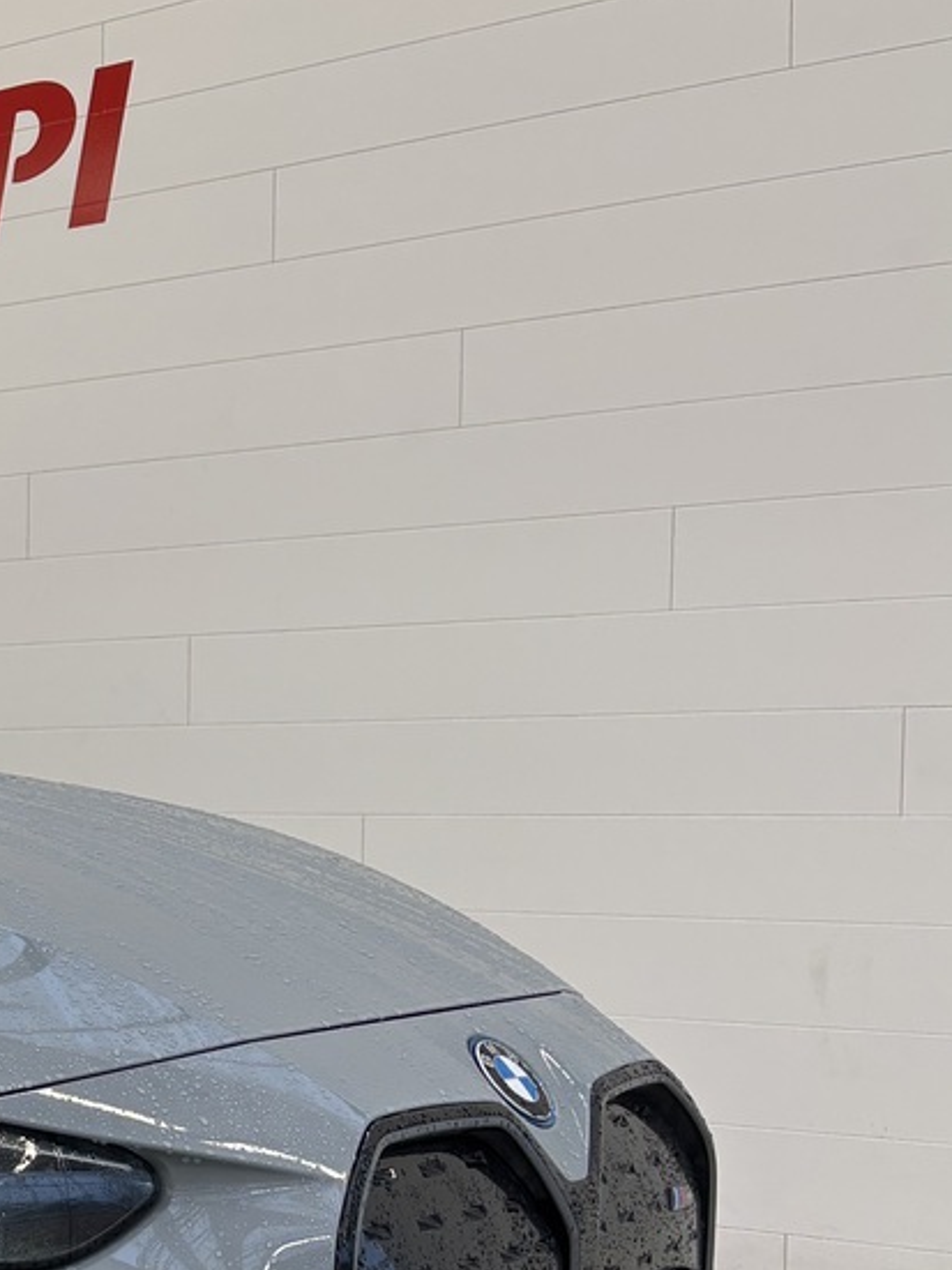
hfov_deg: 18.0
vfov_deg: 28.2
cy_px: 933
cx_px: -675
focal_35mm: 68
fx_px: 2494
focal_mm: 5.96
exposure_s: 1/100
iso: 64
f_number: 1.6
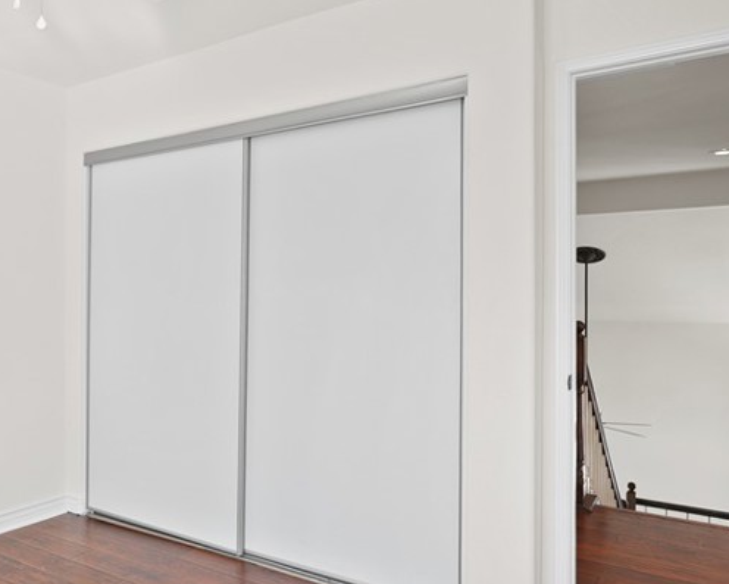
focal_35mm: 31
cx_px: 181
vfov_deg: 47.1
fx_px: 669
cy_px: 310
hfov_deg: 54.5
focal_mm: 16
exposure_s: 1/15
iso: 125
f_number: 4
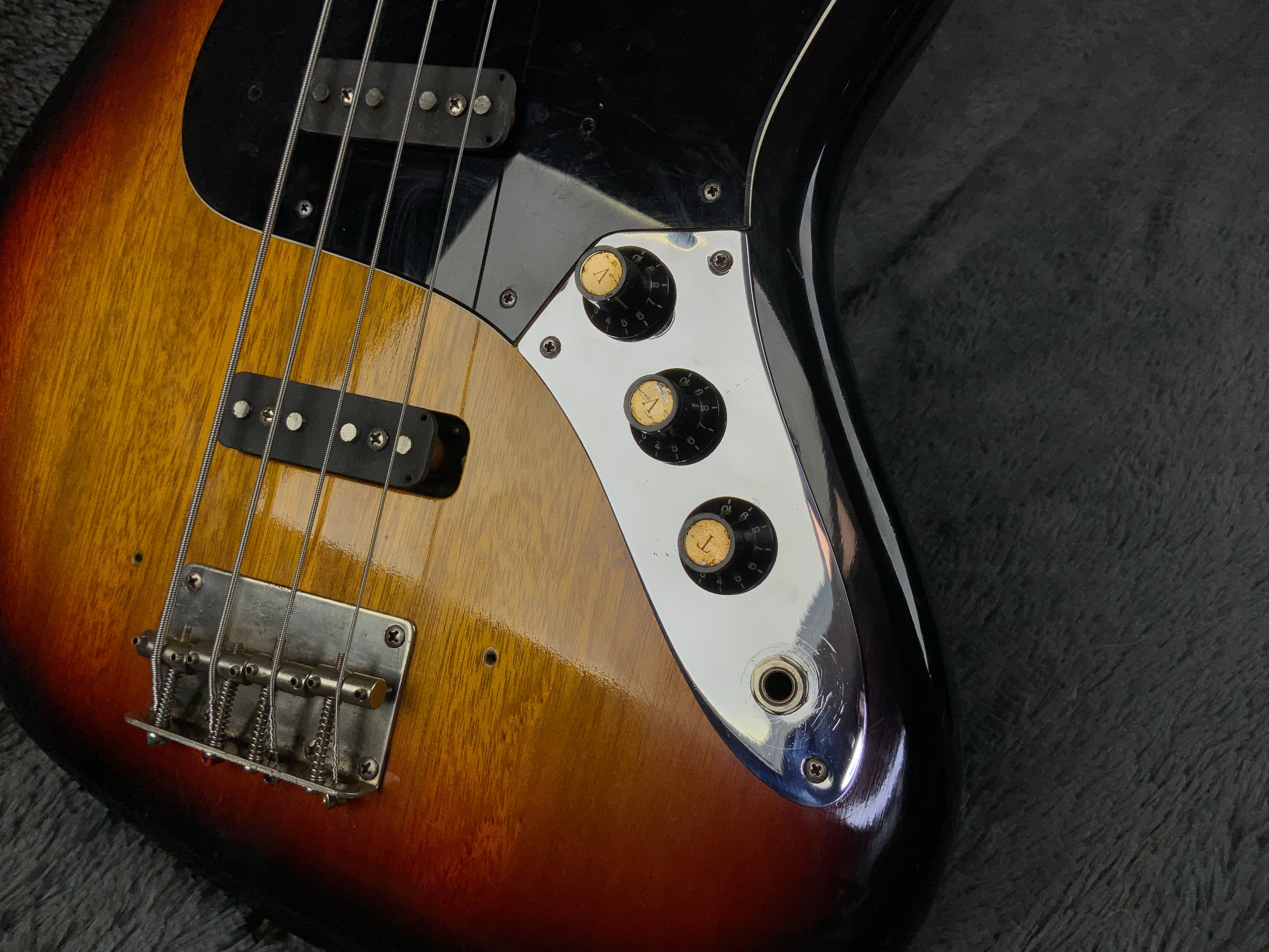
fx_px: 1063
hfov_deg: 61.7
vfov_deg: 48.2
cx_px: 634
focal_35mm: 29
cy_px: 476
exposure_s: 1/268
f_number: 1.8
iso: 16
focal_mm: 3
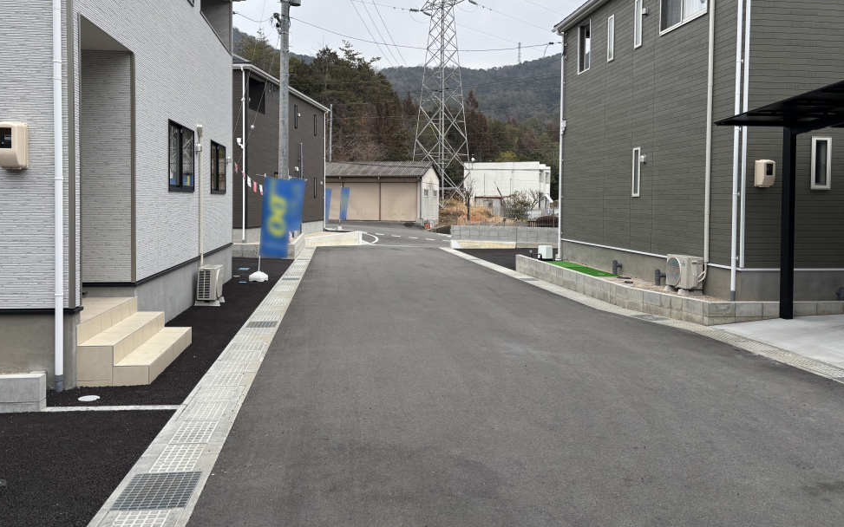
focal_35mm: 29
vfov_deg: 43.0
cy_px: 215
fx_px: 667
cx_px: 409
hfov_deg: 64.6
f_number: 1.6
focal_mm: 5.96
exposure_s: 1/918
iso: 50
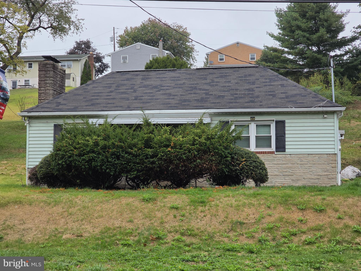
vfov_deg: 21.3
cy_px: 136
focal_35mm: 69
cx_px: 180
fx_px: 720
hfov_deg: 28.2
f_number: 2.4
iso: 50
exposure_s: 1/779
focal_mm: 7.9
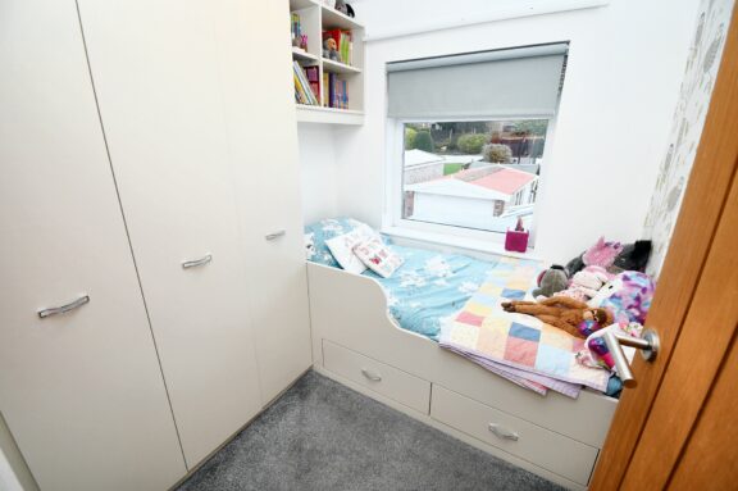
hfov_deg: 100.4
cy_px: 246
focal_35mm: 15
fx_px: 307
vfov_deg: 77.2
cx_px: 369
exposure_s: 1/100
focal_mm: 10
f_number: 5
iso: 560
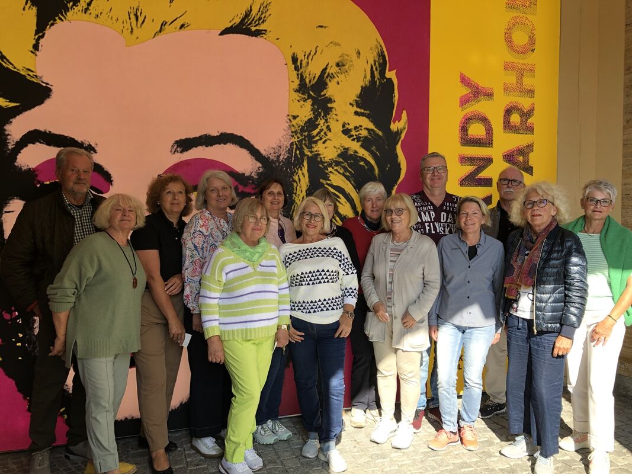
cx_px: 316
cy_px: 237
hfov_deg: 63.4
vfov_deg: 49.7
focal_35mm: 28
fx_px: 511
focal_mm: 3.99
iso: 20
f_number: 1.8
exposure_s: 1/195
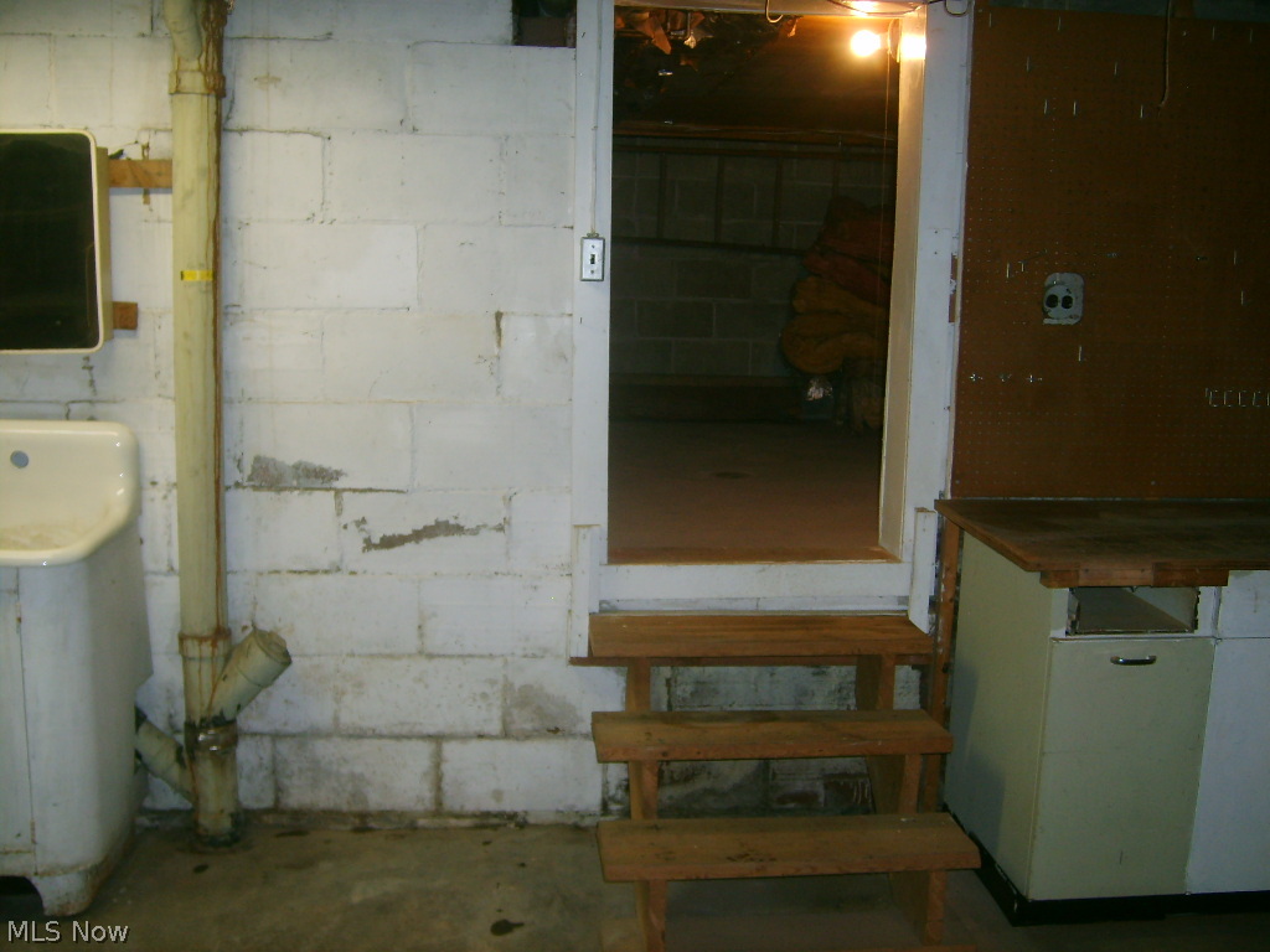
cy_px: 476
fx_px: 1284
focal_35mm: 35
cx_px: 635
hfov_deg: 52.6
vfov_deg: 40.7
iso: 100
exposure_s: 1/30
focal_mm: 5.8
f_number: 2.8
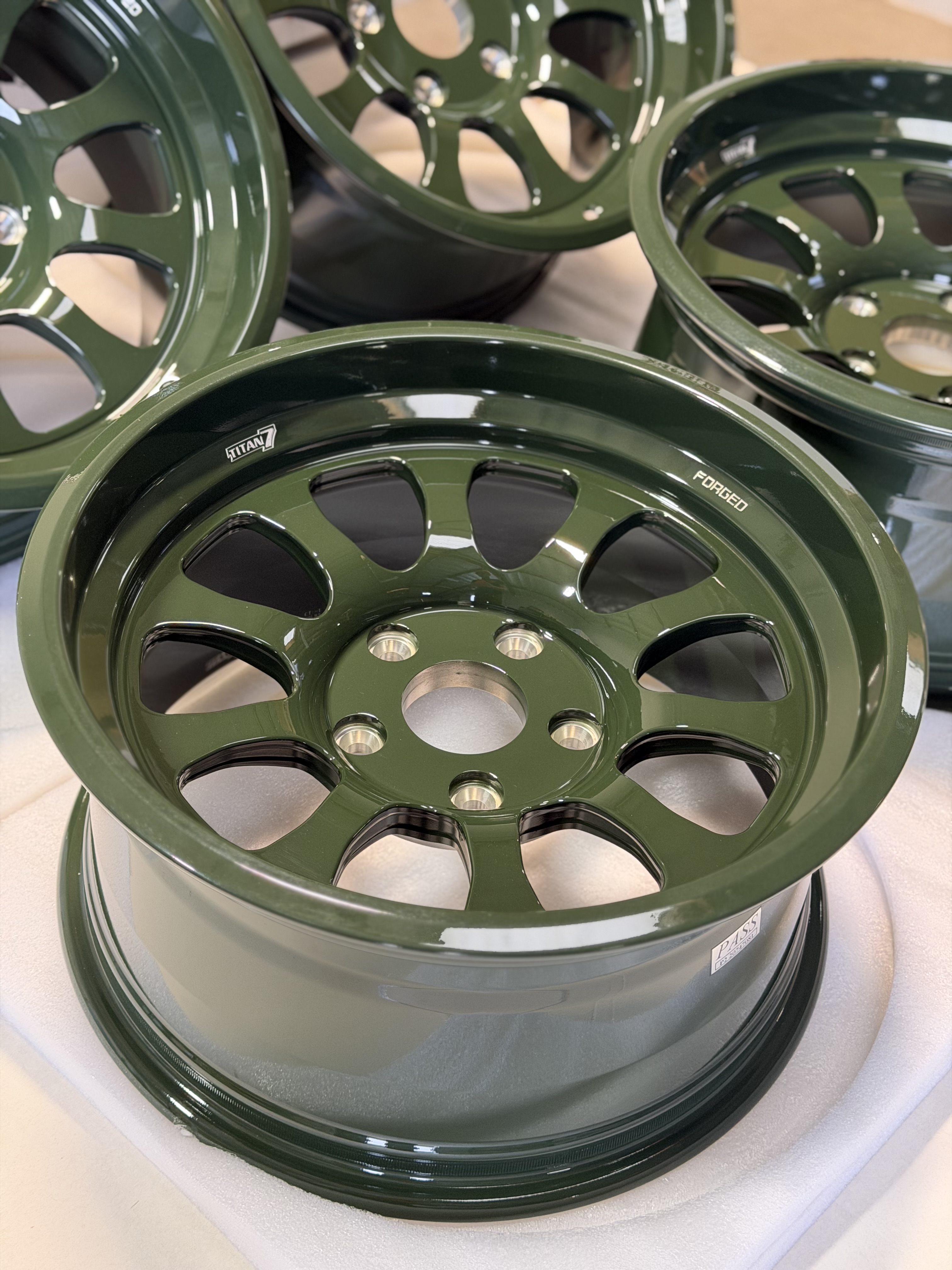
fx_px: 1760
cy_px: 635
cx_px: 476
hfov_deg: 30.3
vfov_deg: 39.7
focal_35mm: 48
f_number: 1.78
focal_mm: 6.76
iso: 250
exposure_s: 1/40
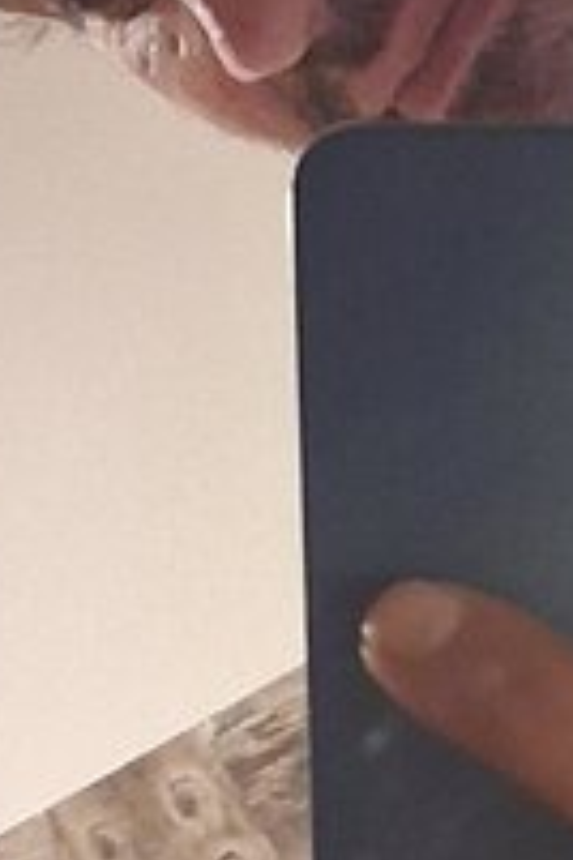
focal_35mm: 168
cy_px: 667
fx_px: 4011
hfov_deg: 7.9
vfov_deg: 12.2
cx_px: 971
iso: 800
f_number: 1.8
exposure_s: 1/24
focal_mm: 4
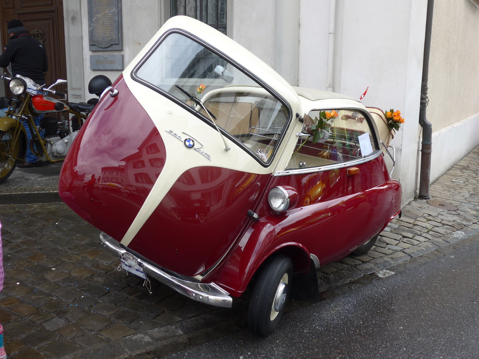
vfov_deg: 36.8
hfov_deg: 47.9
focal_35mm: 39
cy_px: 180
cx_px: 240
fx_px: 540
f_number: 2.8
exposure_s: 1/500
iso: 80
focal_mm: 8
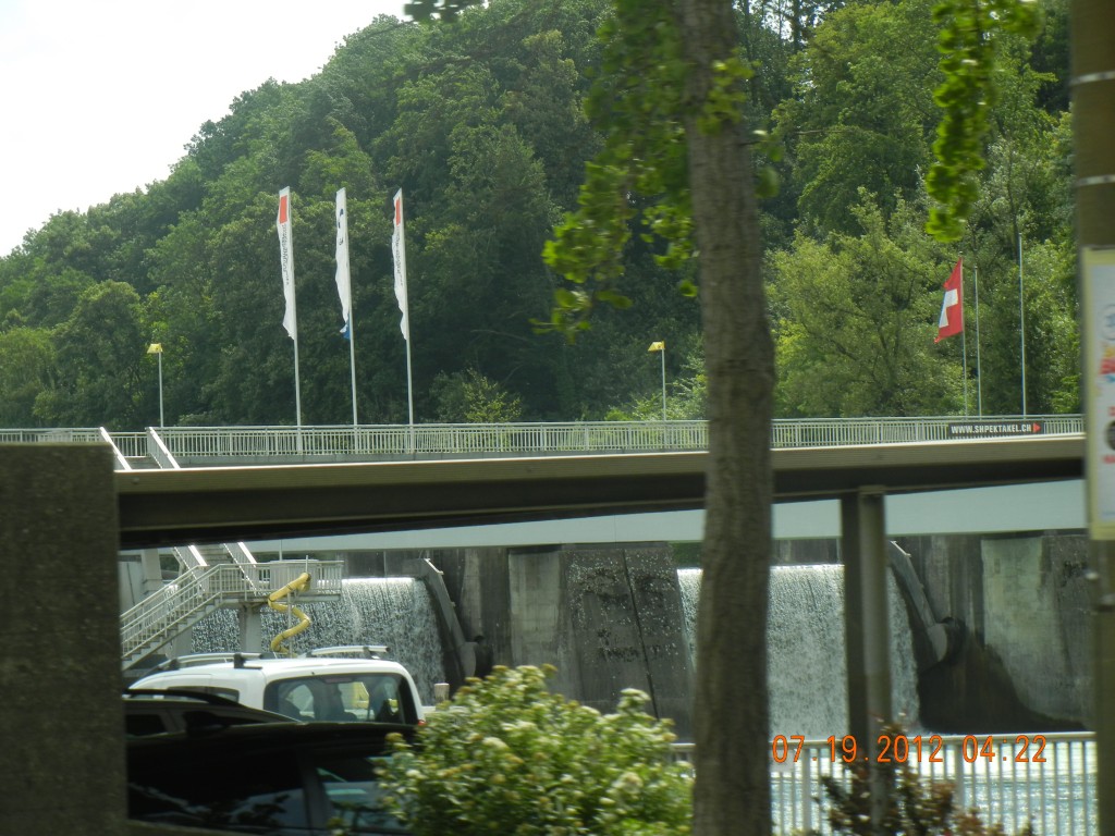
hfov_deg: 14.8
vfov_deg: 11.1
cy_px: 418
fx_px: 4284
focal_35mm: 133
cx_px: 558
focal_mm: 24
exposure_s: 1/493
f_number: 4.6
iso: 160
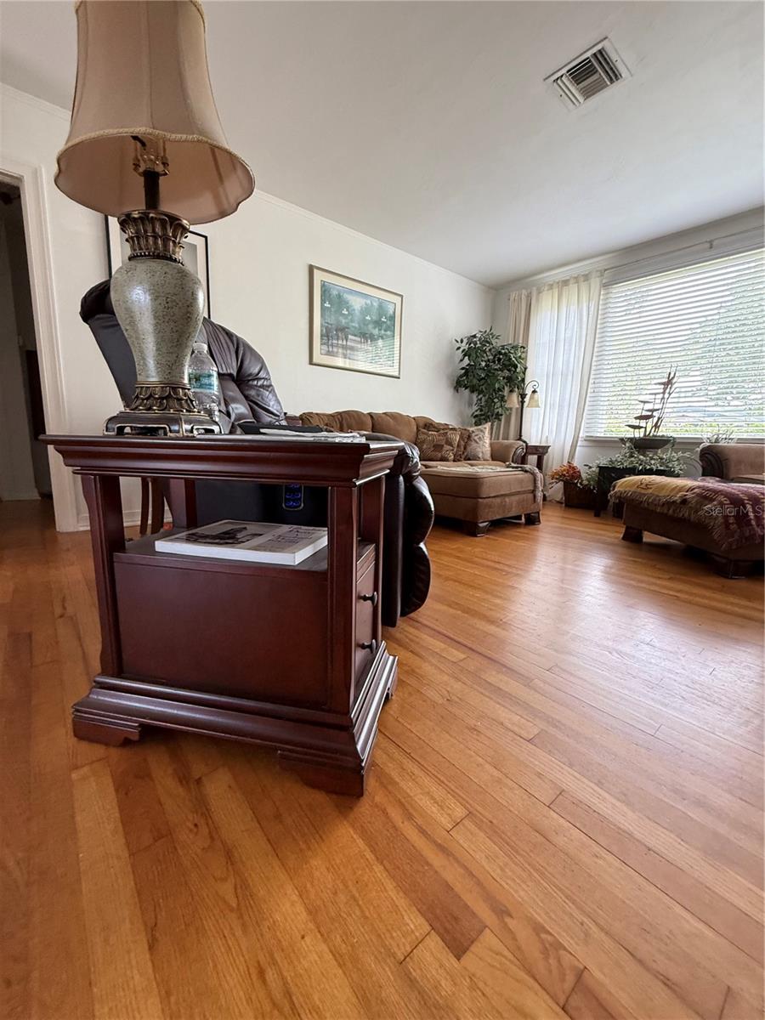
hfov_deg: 85.7
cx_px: 382
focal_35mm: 14
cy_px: 510
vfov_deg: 102.1
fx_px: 413
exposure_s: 1/78
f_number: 2.2
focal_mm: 2.22
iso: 320
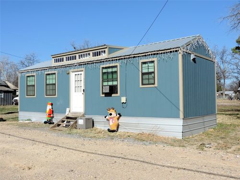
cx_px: 120
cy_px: 90
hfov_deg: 52.6
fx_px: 243
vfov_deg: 40.7
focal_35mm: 35
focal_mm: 6.2
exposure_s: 1/1250
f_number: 3.3
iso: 80
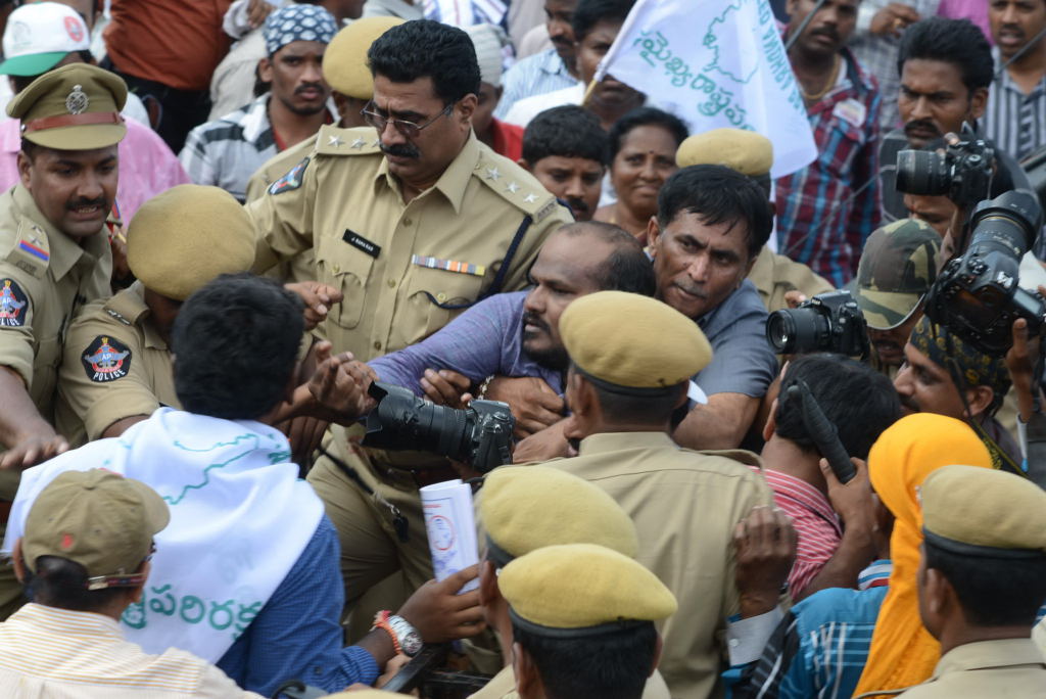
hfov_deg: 15.2
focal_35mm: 135
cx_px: 523
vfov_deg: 10.2
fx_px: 3925
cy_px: 350
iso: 200
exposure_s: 1/160
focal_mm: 135
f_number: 9
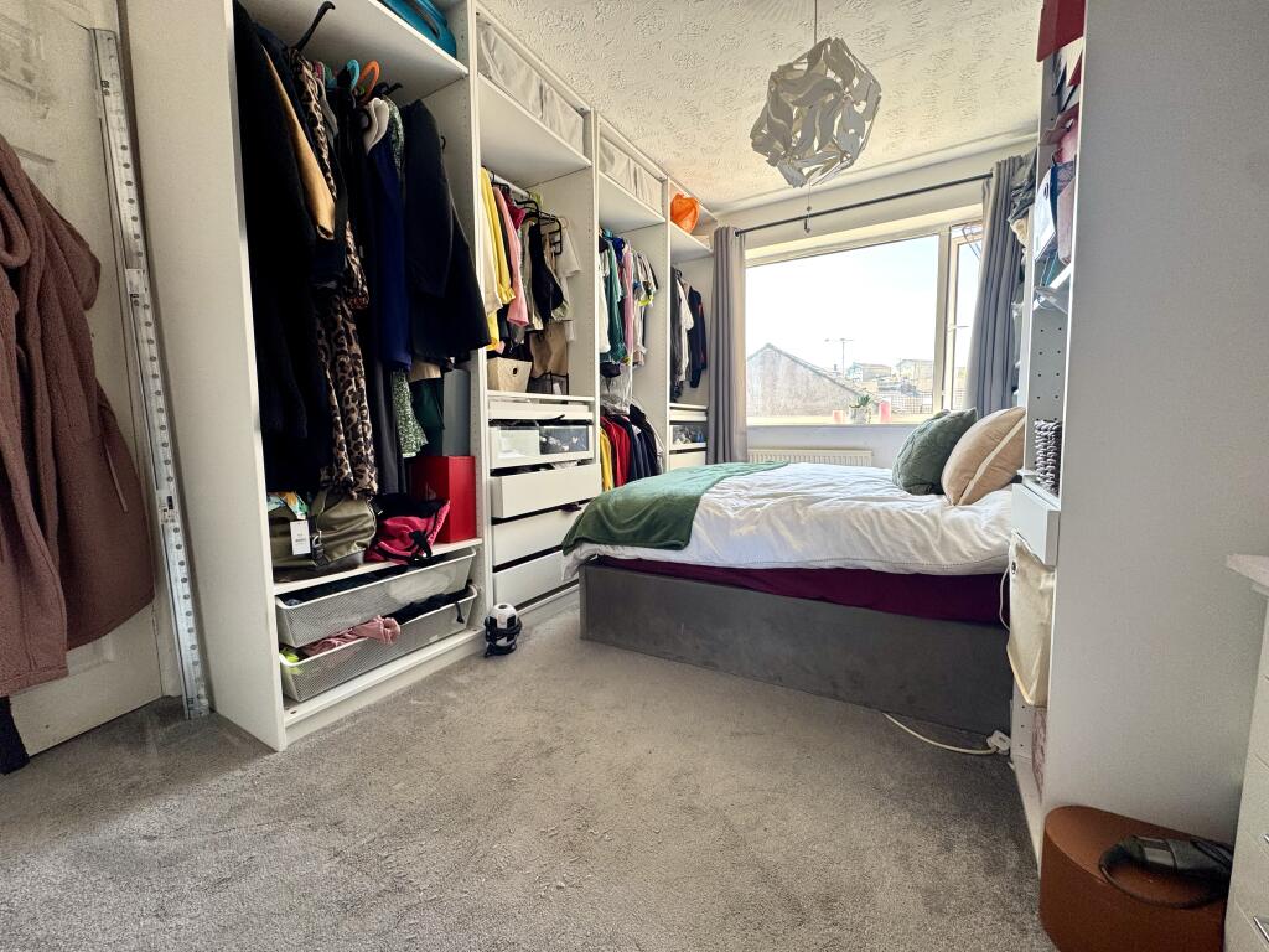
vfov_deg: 85.7
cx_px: 634
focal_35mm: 14
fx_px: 513
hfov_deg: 102.1
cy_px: 476
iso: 64
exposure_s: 1/99
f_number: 2.2
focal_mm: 2.22
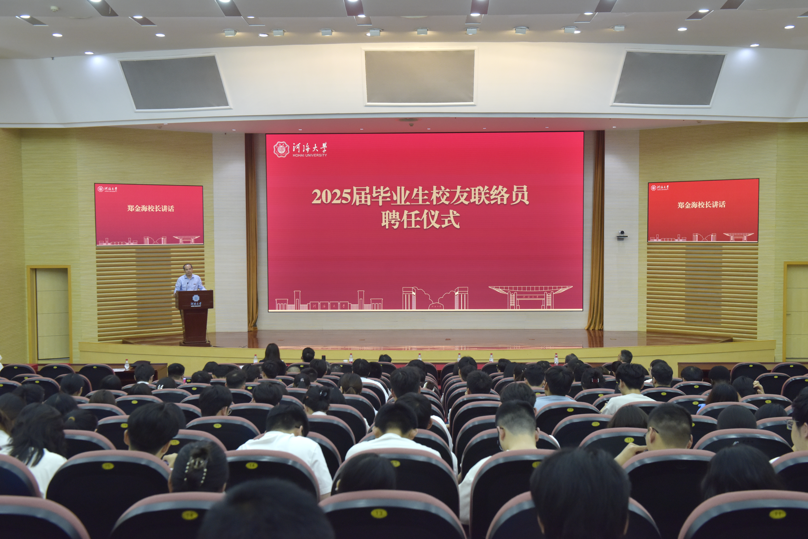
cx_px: 404
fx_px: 853
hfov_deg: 50.7
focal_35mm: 38
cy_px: 270
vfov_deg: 35.1
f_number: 5.6
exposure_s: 1/160
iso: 2000
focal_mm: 38
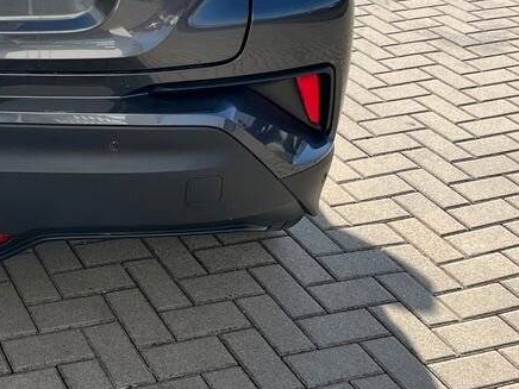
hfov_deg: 28.7
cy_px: -46
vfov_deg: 22.6
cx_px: -51
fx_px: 915
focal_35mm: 61
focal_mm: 5.1
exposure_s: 1/1355
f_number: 1.6
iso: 50
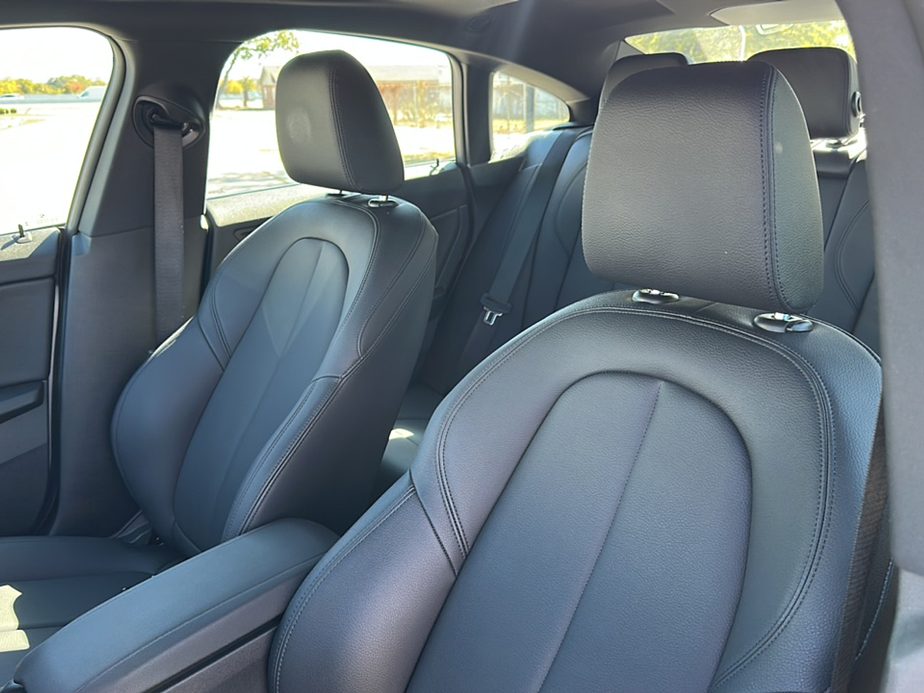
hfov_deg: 69.4
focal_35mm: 25
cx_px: 462
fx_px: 667
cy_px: 346
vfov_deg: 54.9
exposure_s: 1/187
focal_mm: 6.86
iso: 125
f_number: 1.78
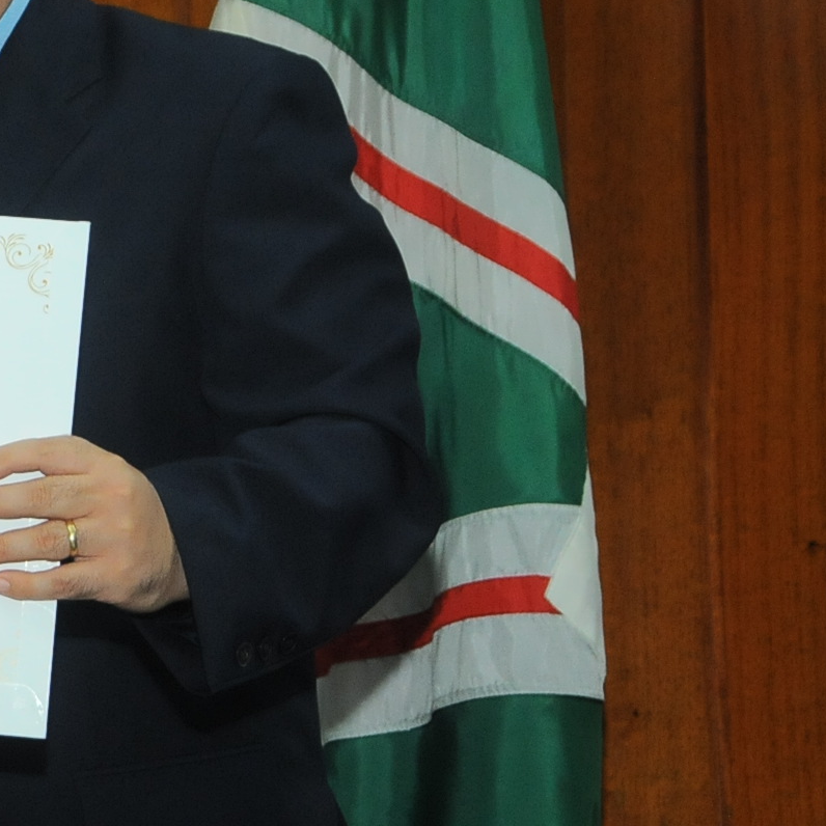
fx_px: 3888
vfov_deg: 12.1
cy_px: 187
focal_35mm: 144
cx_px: -257
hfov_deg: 11.8
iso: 1250
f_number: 4.8
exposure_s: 1/125
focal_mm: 42
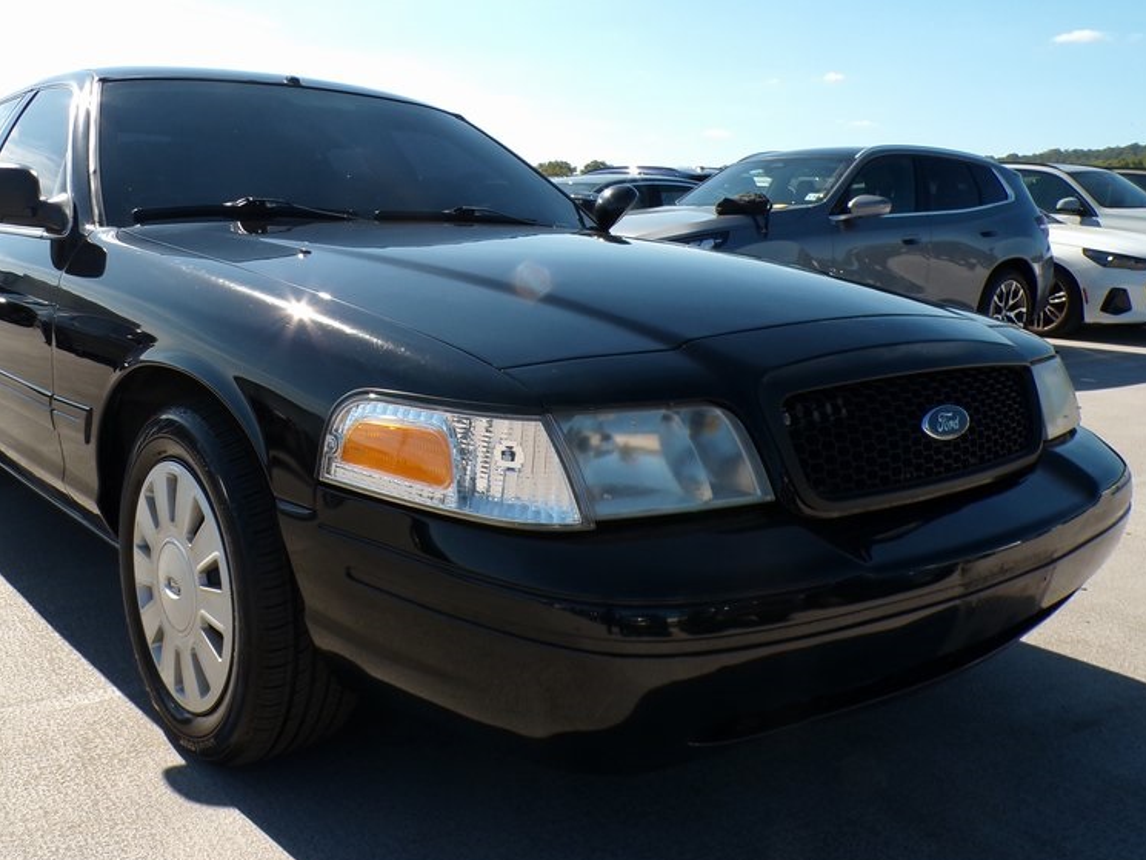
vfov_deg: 43.0
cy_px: 415
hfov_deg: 55.1
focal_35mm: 33
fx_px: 1093
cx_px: 491
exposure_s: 1/600
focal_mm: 4.3
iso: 100
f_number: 4.4
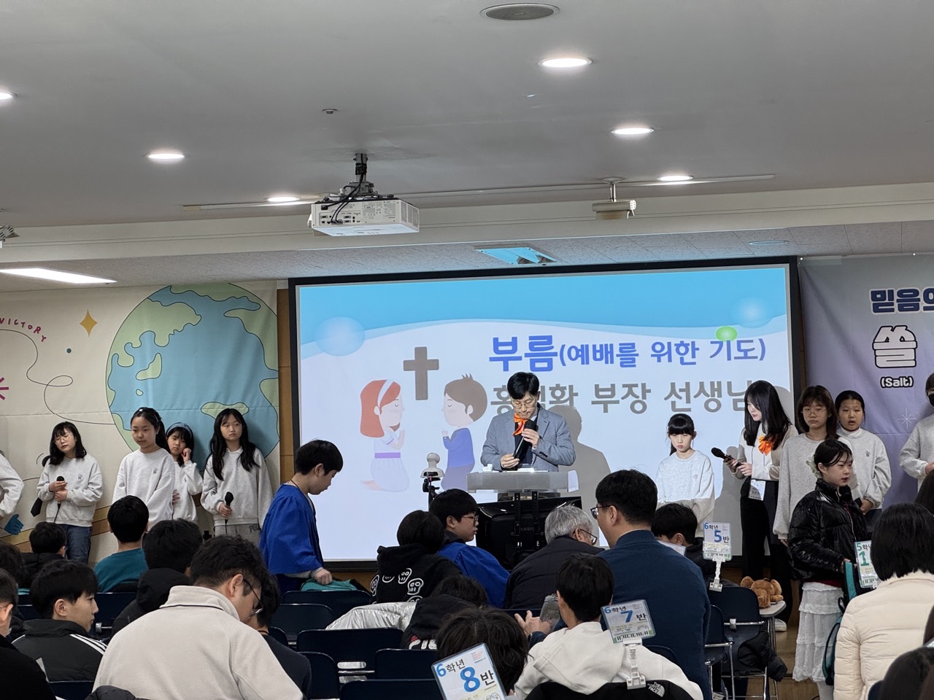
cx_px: 467
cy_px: 350
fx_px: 2078
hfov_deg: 25.3
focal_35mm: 77
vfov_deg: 19.1
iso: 160
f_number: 2.8
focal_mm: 9
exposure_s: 1/60
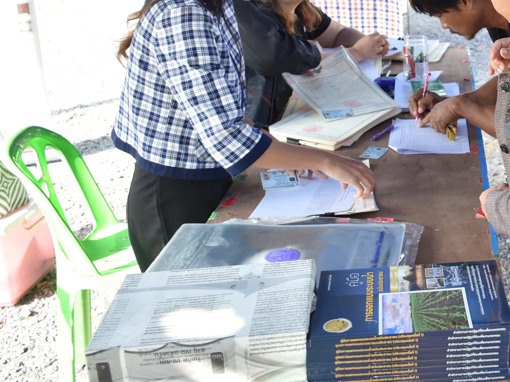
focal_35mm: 54
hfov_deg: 32.3
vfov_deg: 26.3
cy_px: 49
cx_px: 525
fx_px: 796
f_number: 3.5
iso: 250
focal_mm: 18
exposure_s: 1/250
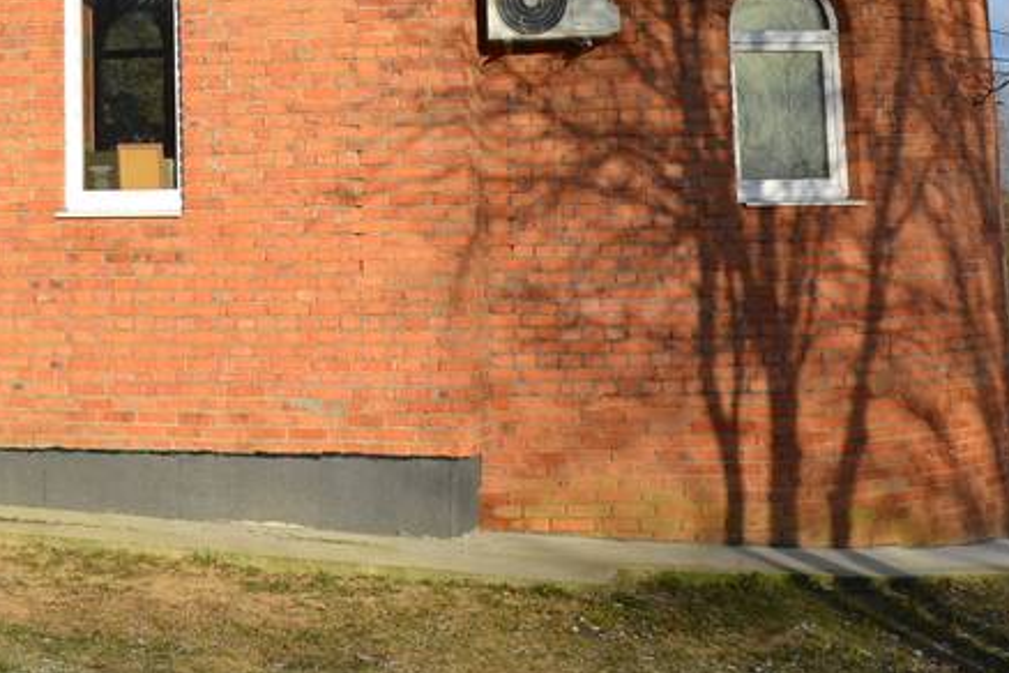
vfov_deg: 17.2
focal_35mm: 74
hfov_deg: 26.4
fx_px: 2074
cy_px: -239
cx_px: 83
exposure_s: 1/250
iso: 100
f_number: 8
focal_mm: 18
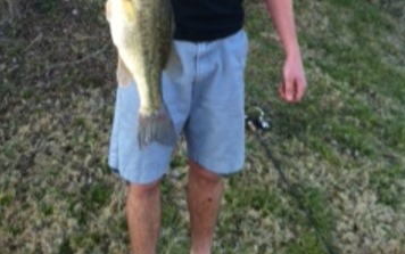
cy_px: -18
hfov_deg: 40.3
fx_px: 552
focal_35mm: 50
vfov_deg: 24.3
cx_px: 204
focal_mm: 3.85
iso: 125
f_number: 2.8
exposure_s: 1/120
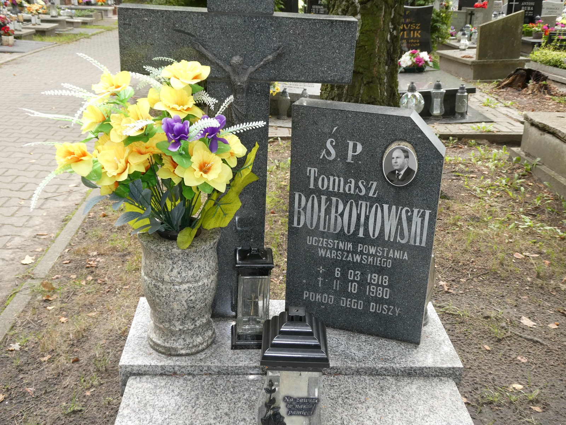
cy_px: 212
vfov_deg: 38.7
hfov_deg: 50.1
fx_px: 605
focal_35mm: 37
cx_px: 283
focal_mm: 6.7
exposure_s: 1/60
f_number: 3.7
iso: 250
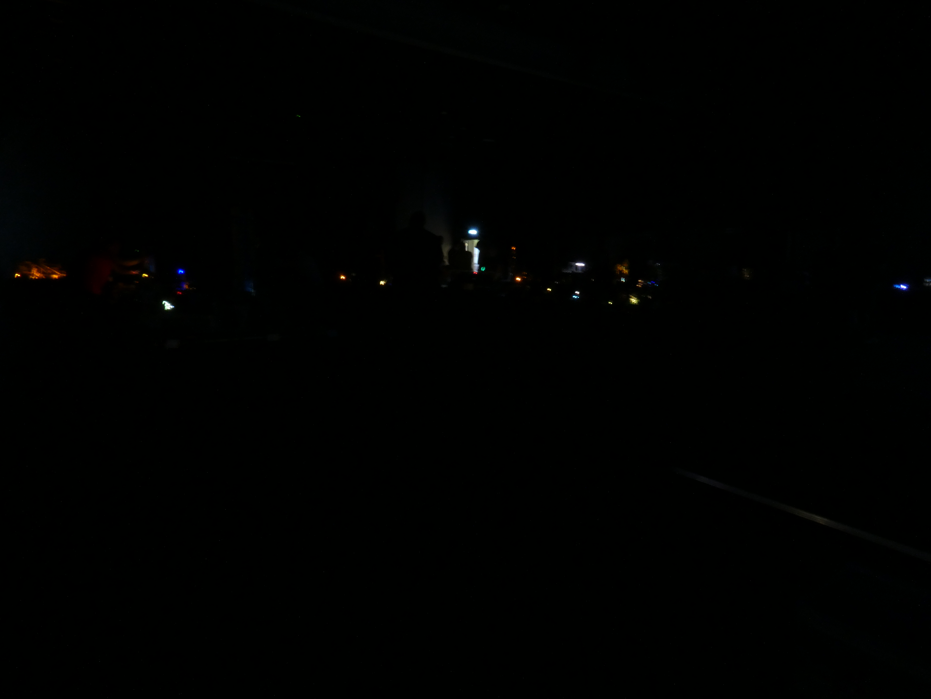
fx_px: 538
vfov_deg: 66.0
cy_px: 350
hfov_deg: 81.7
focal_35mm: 20
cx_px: 466
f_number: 8
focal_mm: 3.6
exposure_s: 4
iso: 200
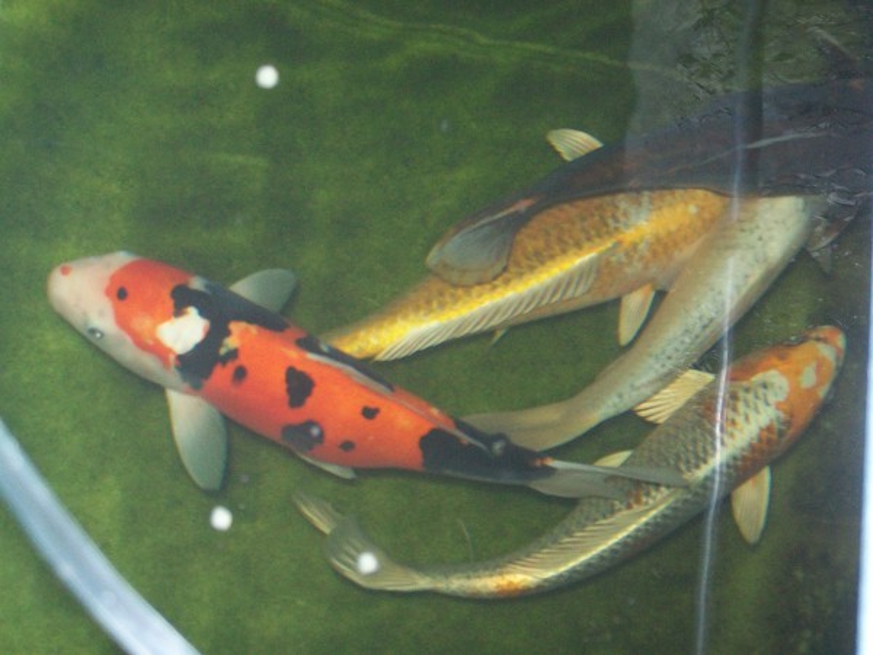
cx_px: 436
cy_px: 328
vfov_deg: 21.0
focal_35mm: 70
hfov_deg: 27.8
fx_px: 1765
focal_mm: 11.6
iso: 160
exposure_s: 1/100
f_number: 3.8
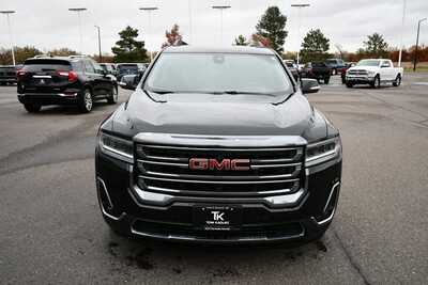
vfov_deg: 43.6
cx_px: 214
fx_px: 357
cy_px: 142
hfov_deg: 61.9
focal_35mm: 30
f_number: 5.6
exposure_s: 1/250
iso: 560
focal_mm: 20
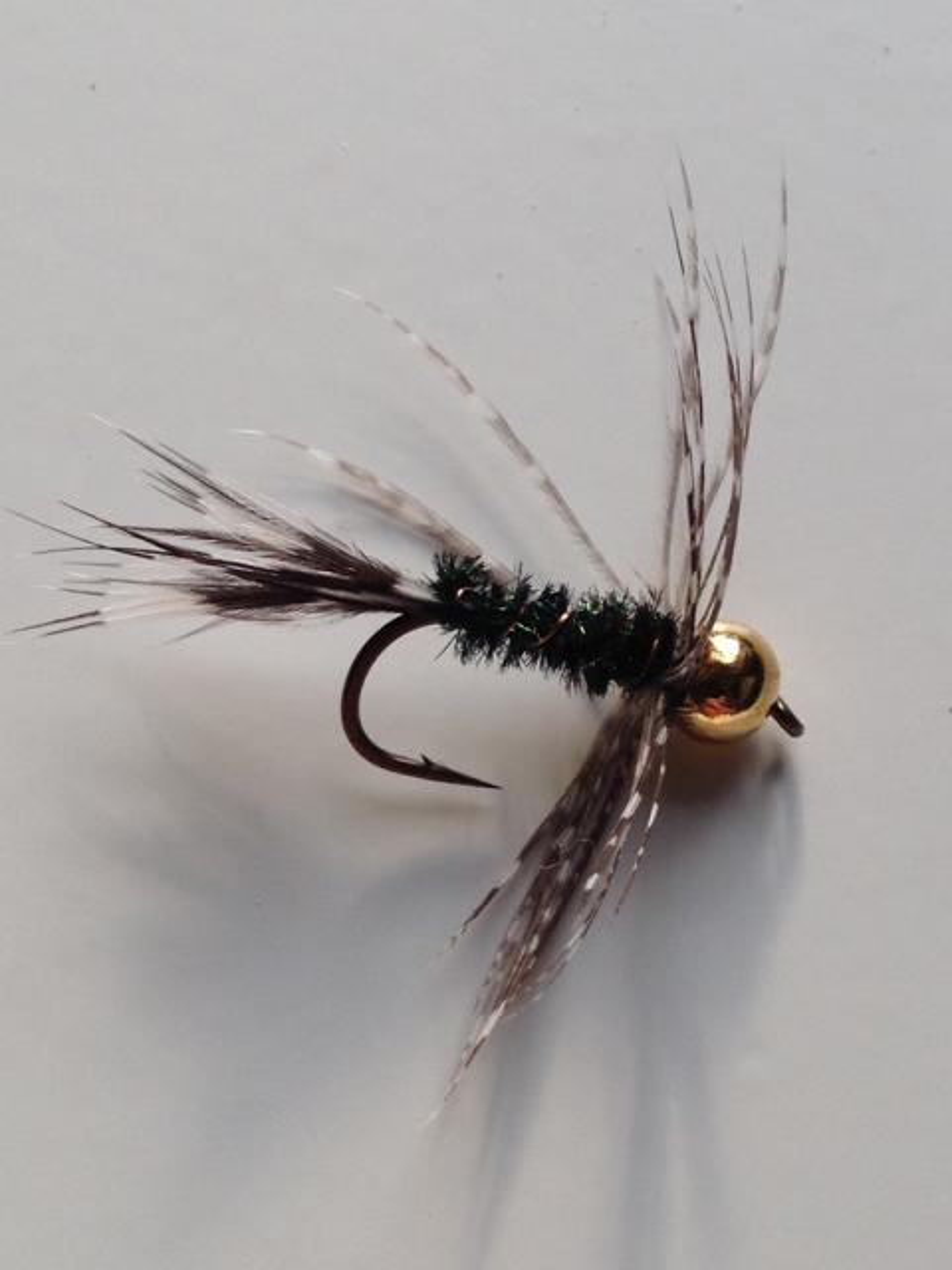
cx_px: 476
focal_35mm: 33
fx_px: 1210
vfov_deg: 55.4
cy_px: 635
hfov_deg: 42.9
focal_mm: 4.12
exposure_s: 1/200
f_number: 2.4
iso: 50
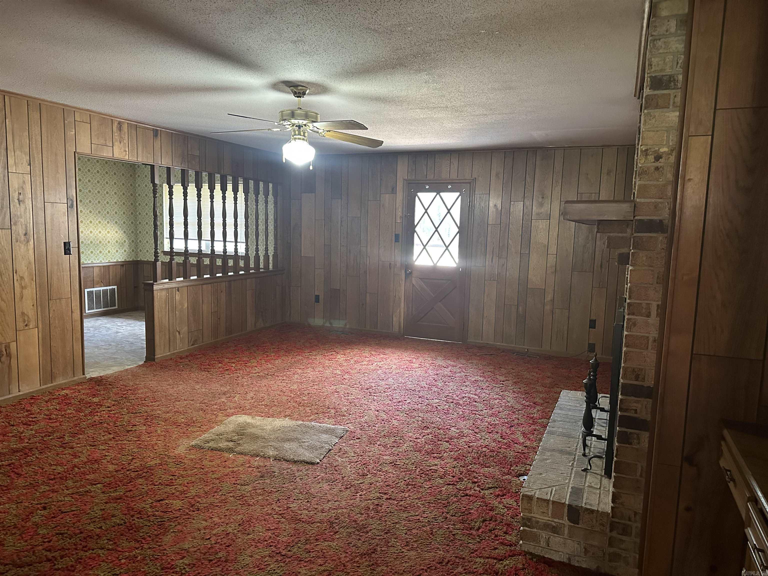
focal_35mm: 24
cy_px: 288
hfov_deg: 71.6
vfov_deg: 56.8
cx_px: 384
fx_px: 532
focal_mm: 6.86
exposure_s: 1/40
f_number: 1.78
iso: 640
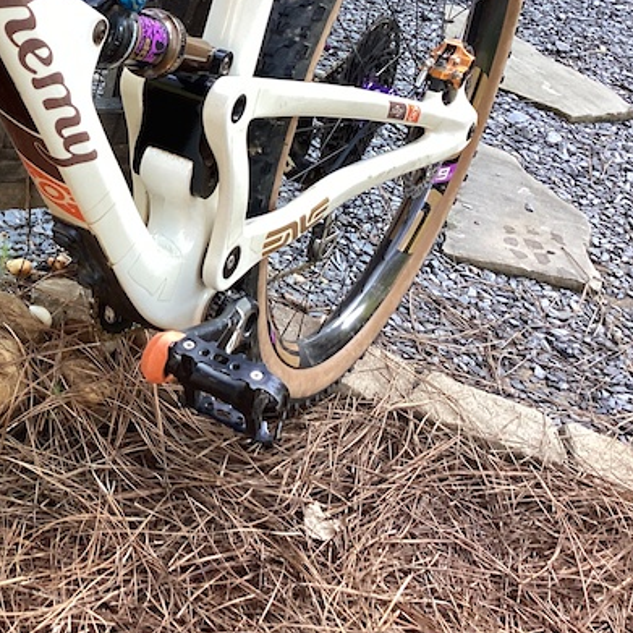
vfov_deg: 30.4
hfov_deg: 28.6
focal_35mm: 56
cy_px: 232
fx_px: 1159
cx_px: -3
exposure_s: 1/60
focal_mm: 3.3
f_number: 2.4
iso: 80
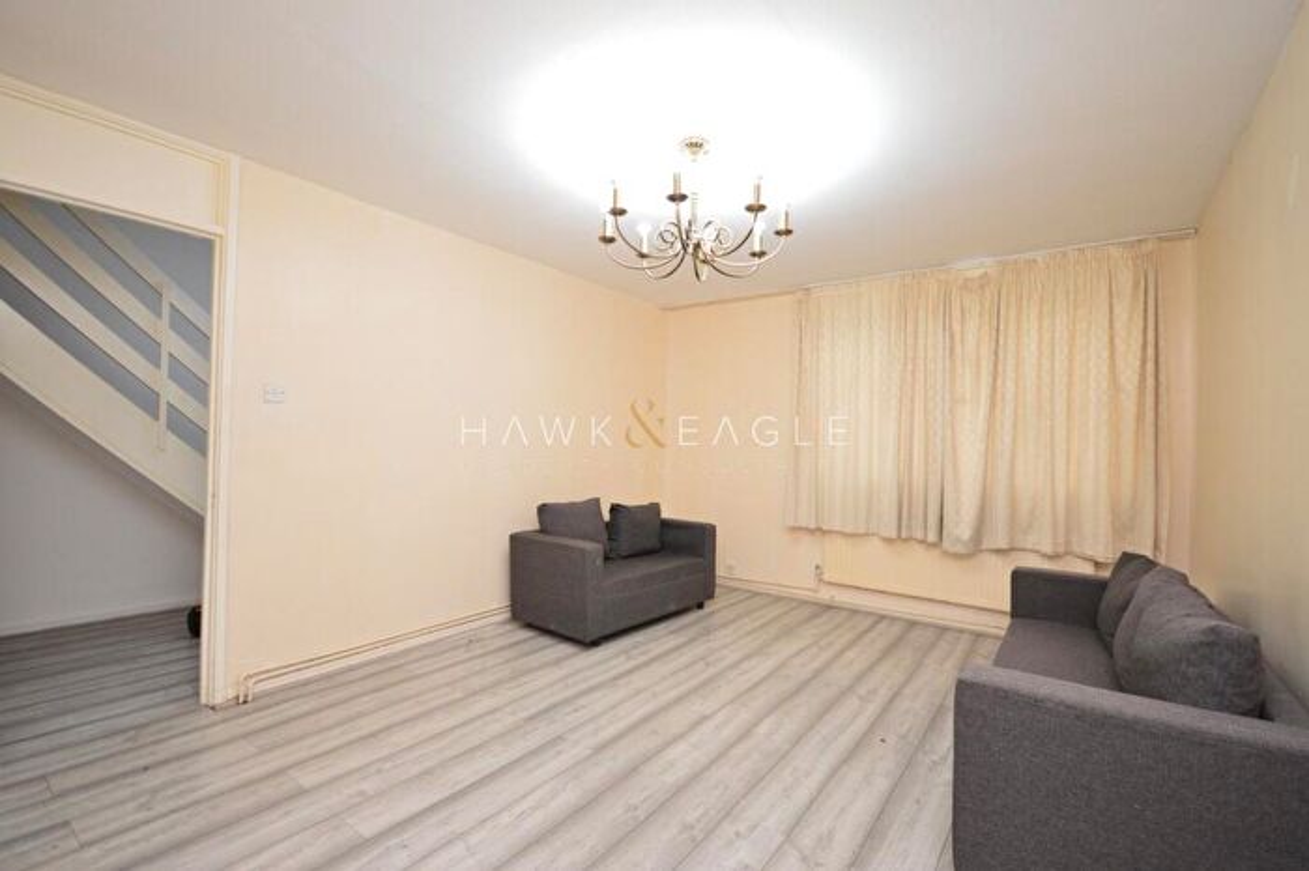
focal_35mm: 15
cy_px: 436
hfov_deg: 100.4
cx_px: 654
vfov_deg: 77.3
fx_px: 545
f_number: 4
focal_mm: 10
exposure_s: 1/60
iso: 800
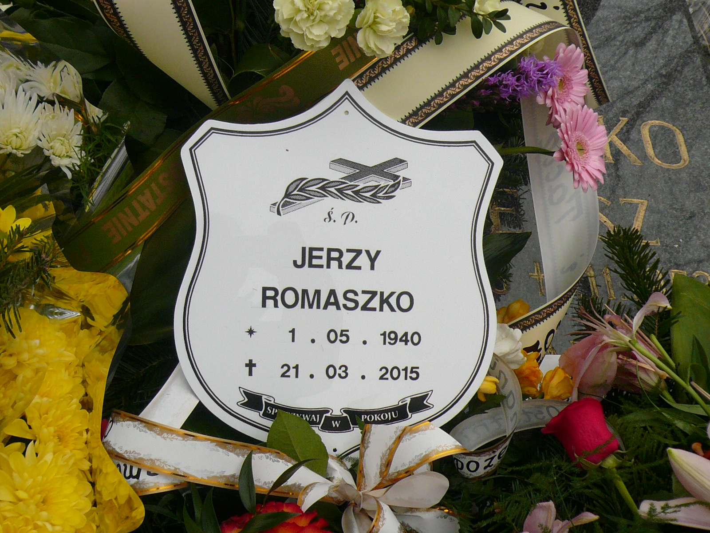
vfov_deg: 32.9
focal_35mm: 44
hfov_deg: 42.9
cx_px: 355
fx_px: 902
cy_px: 266
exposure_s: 1/800
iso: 100
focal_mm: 4.7
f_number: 2.8
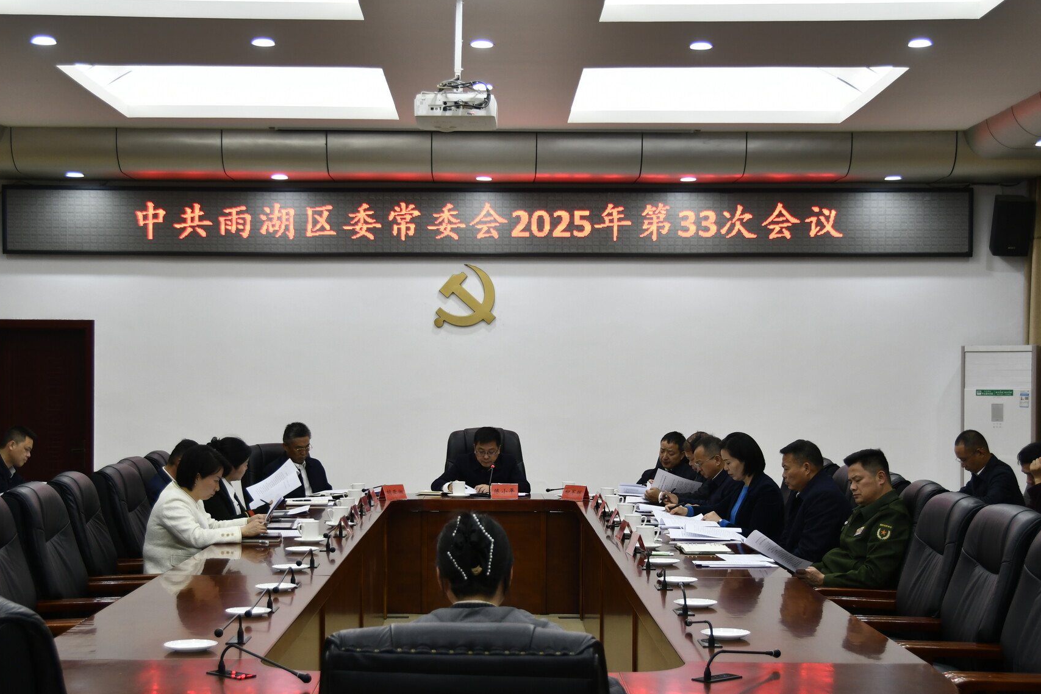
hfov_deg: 36.9
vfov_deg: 25.1
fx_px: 1561
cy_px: 375
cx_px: 499
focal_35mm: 54
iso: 360
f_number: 4.2
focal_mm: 32
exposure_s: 1/50
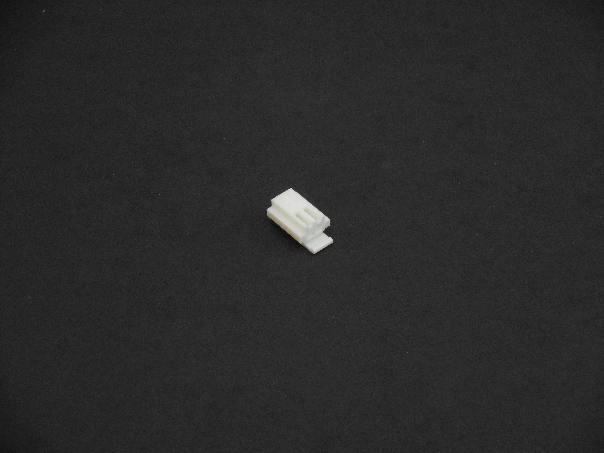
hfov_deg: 19.3
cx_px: 302
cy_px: 226
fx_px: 1780
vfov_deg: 14.5
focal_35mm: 102
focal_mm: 18.2
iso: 220
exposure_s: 1/60
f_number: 5.8
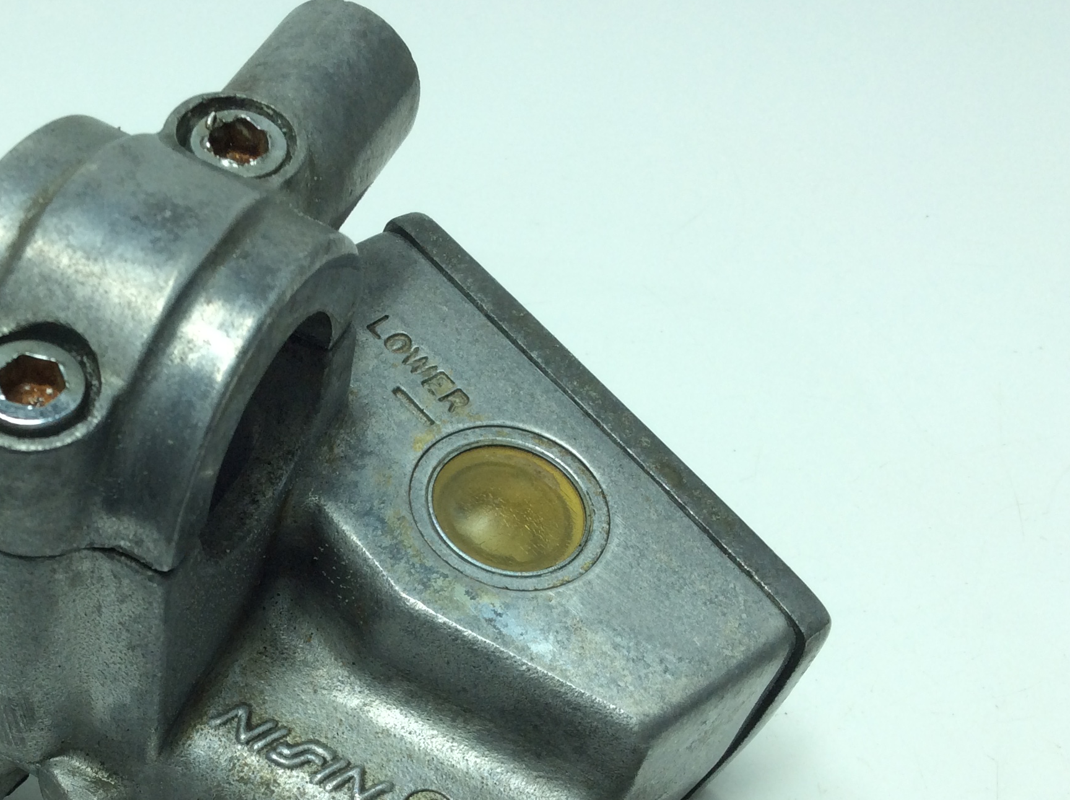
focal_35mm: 48
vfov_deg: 29.8
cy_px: 581
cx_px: 286
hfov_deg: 38.8
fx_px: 1482
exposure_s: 1/367
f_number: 2.4
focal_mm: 3.3
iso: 32
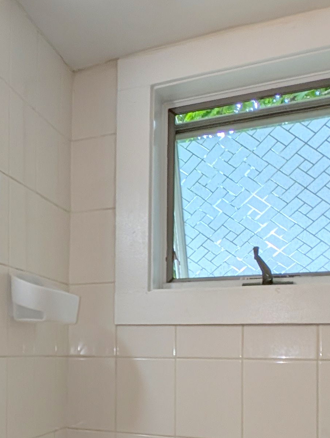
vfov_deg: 43.8
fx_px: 520
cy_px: 344
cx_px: -42
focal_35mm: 41
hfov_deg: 31.0
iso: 45
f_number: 1.95
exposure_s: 1/120
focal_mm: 2.23
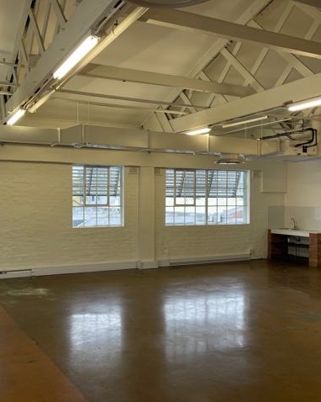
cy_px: 201
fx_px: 404
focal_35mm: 34
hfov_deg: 42.6
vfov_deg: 52.9
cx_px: 102
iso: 50
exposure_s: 1/100
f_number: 1.6
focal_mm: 5.1
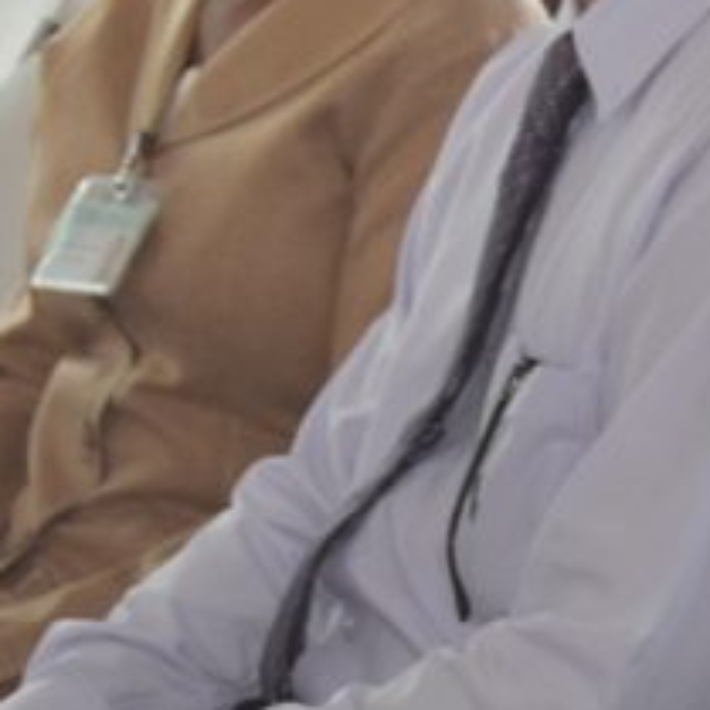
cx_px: 1549
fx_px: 7542
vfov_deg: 5.4
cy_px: 151
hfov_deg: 5.3
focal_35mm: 325
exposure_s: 1/125
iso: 720
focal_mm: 52
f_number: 5.6
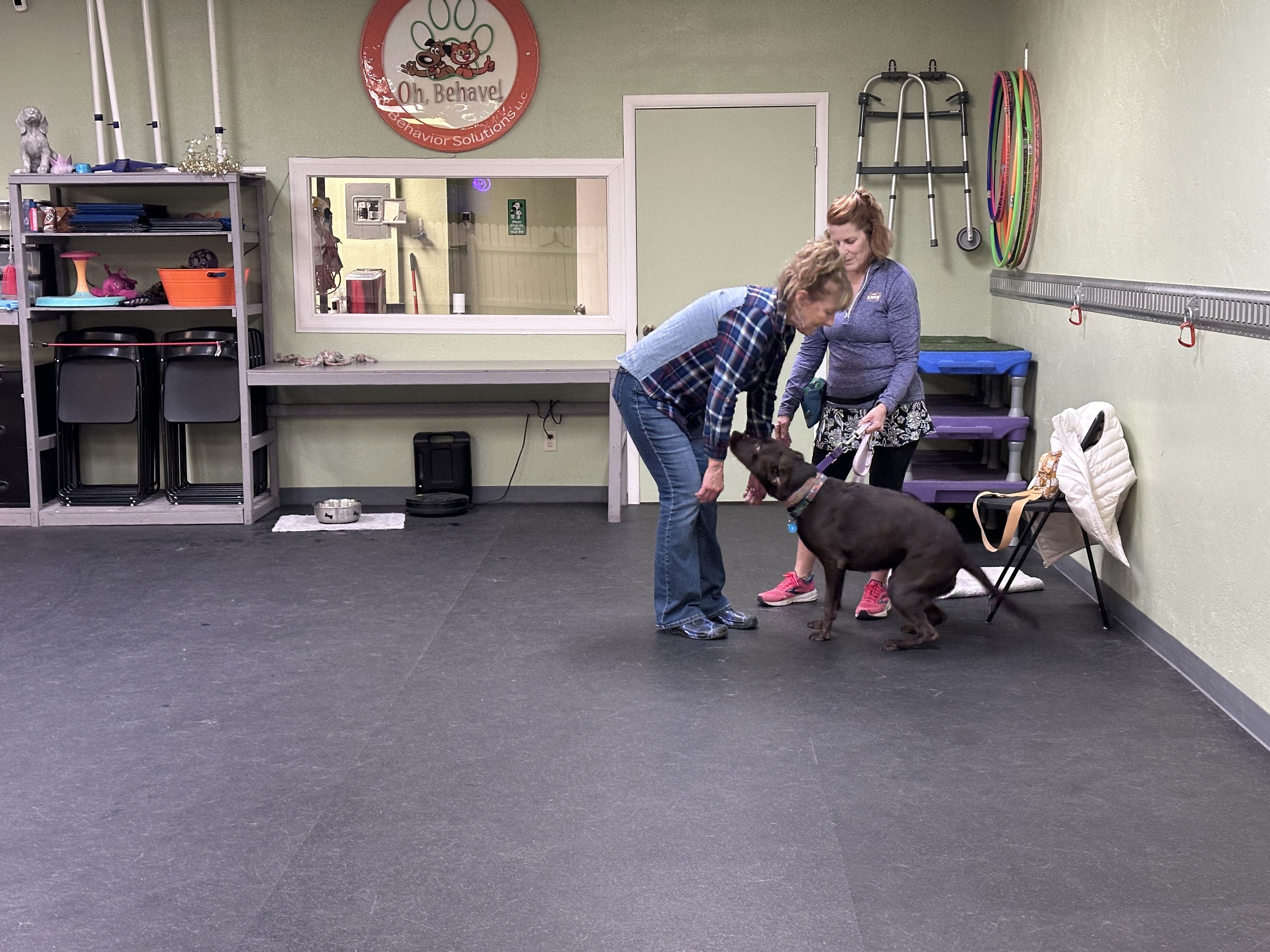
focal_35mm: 48
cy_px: 476
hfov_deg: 39.7
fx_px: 1761
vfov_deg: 30.3
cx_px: 635
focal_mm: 6.86
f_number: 1.78
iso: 250
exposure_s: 1/40
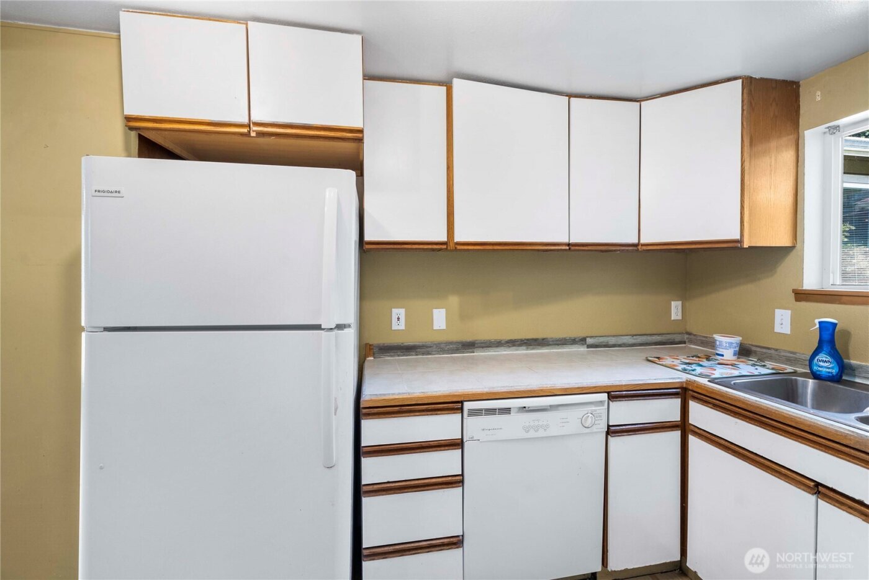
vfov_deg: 81.3
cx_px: 434
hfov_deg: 104.2
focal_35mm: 14
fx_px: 338
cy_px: 290
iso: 1000
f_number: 7.1
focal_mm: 14
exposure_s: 1/6
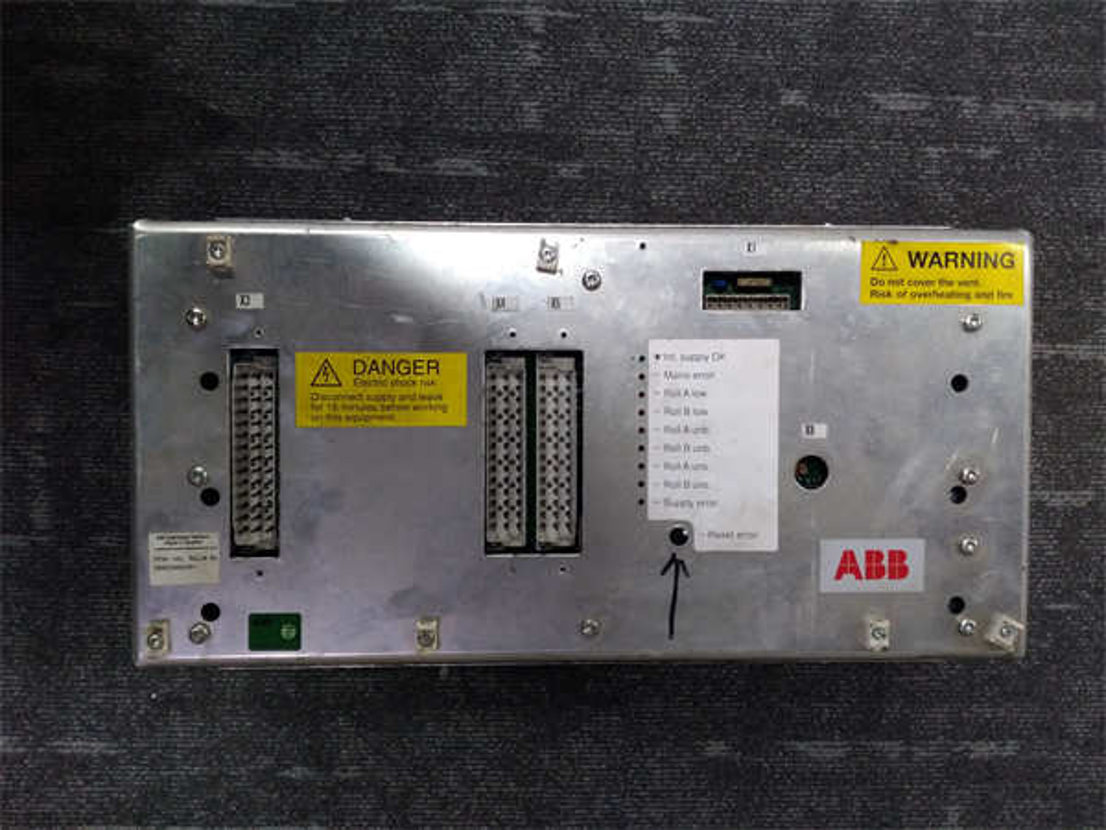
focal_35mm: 27
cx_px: 553
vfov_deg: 51.4
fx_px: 863
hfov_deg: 65.3
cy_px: 415
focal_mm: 3.79
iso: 458
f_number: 2
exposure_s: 1/33
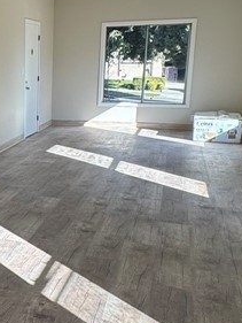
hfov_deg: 25.1
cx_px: -63
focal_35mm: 51
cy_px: 155
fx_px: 475
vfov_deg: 37.5
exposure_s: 1/169
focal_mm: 2.22
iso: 40
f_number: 2.2
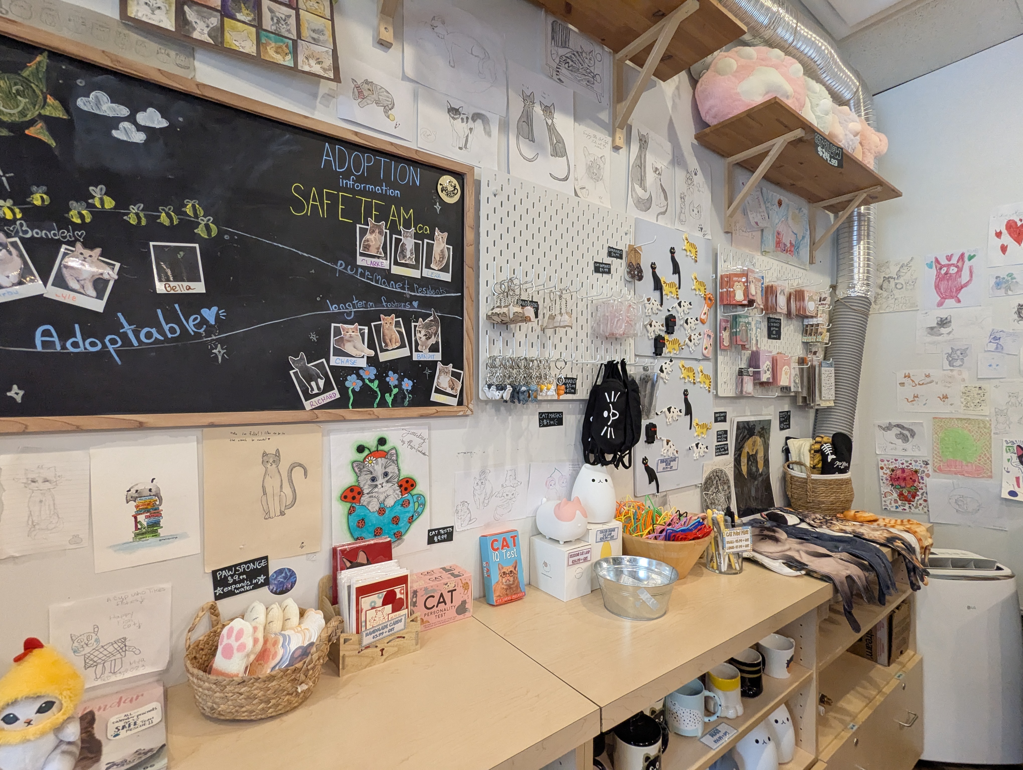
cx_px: 512
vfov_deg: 78.2
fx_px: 474
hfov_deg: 94.4
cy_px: 385
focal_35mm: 16
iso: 553
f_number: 2.2
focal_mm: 2.35
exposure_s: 1/120
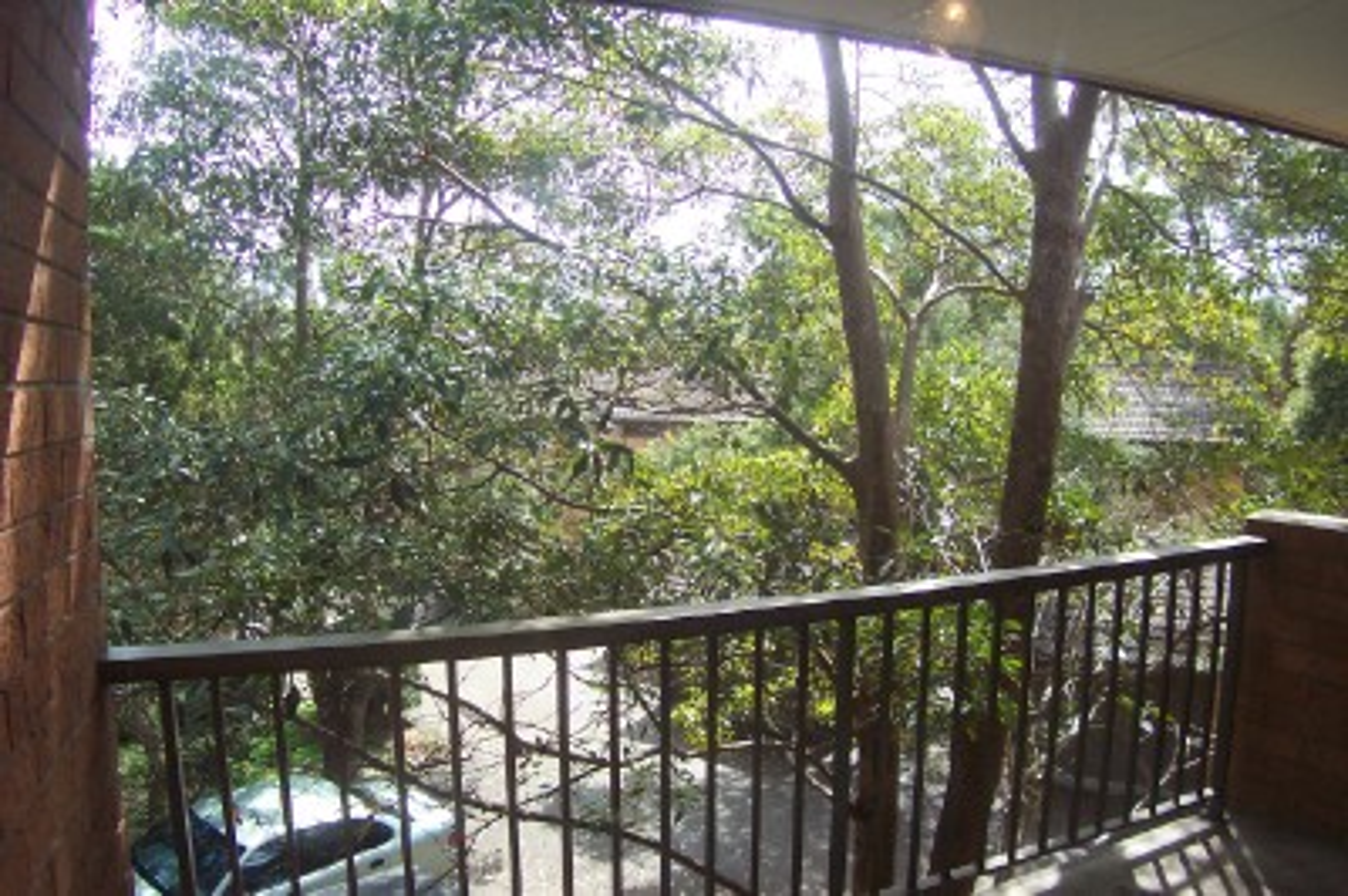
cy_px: 448
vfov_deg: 35.0
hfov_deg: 50.7
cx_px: 674
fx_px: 1422
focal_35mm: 38
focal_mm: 8
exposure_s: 1/350
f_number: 2.8
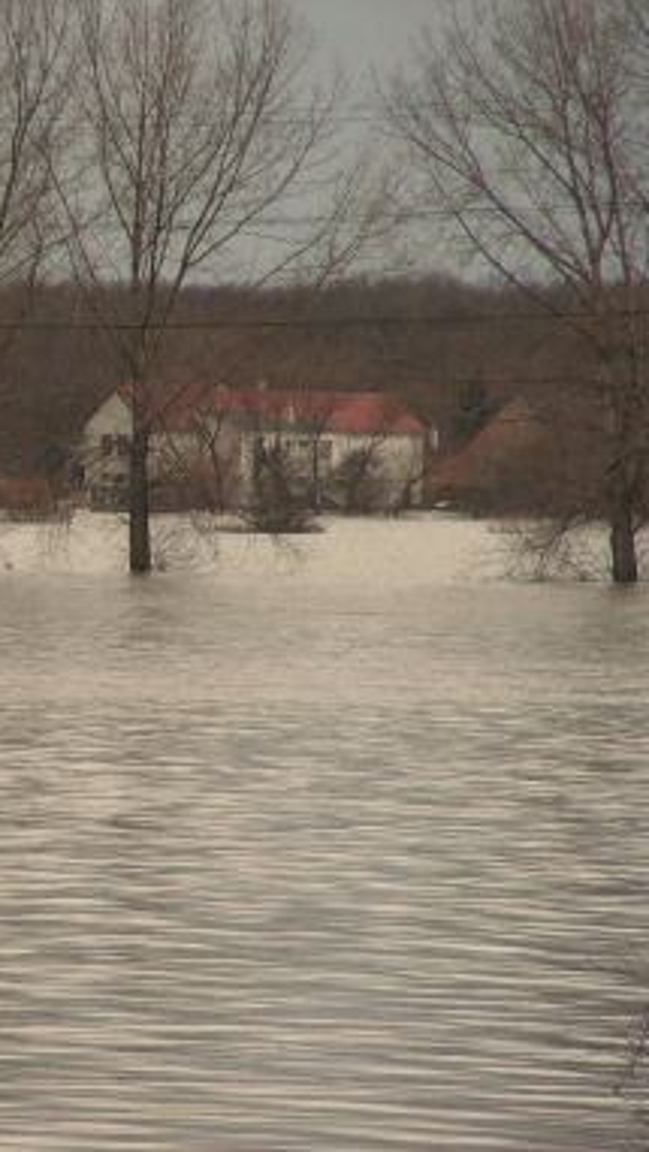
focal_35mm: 424
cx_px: -27
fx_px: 12966
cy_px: 576
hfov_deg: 2.9
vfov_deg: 5.1
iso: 80
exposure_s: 1/320
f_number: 3.2
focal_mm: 48
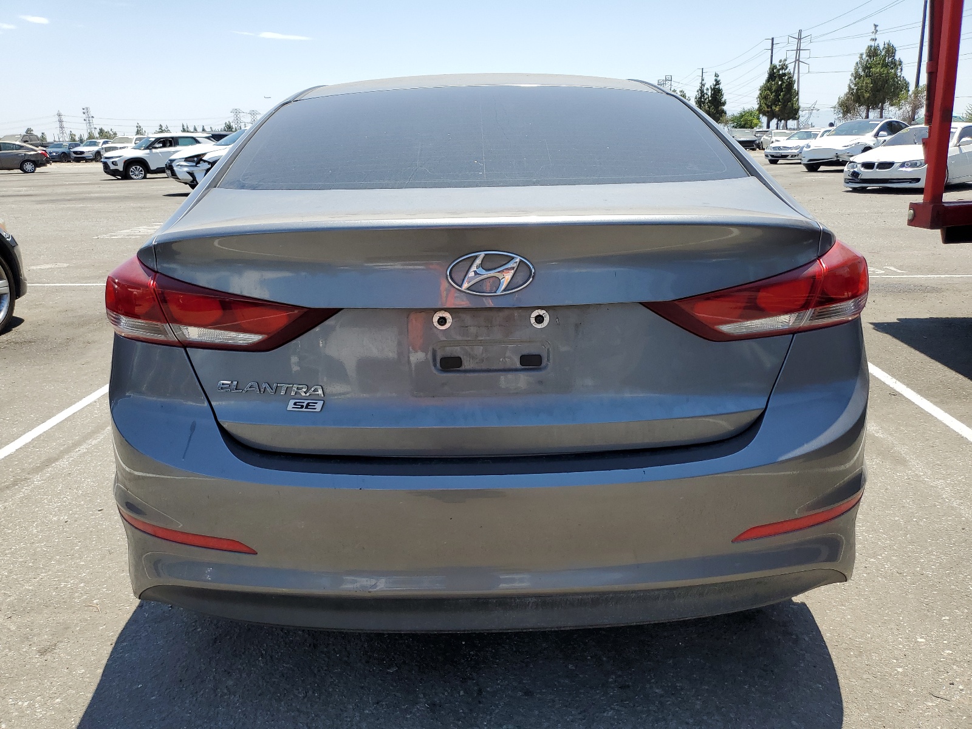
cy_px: 364
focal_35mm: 26
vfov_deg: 53.1
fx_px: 730
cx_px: 486
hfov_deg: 67.3
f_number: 1.5
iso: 50
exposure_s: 1/2000
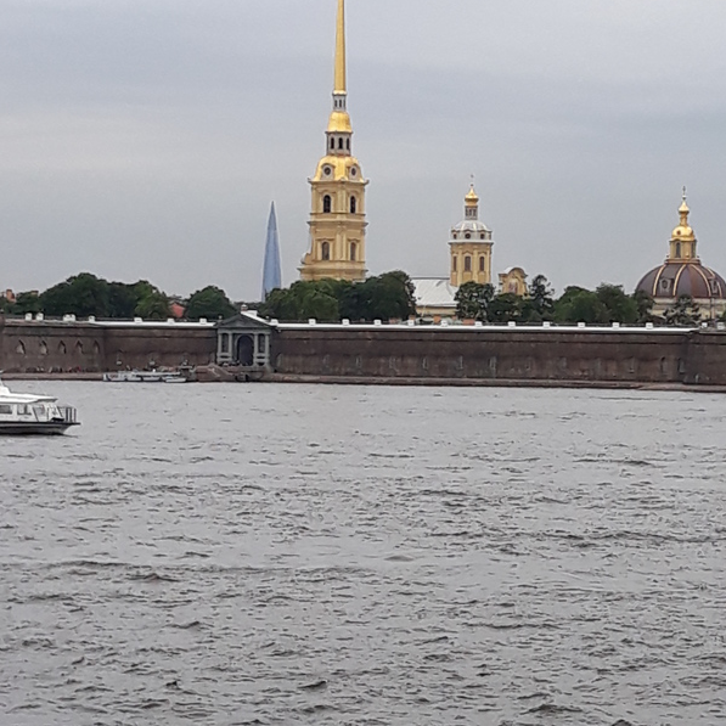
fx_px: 759
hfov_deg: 51.1
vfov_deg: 51.0
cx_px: 364
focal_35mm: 32
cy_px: 317
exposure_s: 1/507
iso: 40
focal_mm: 3.71
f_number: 1.7
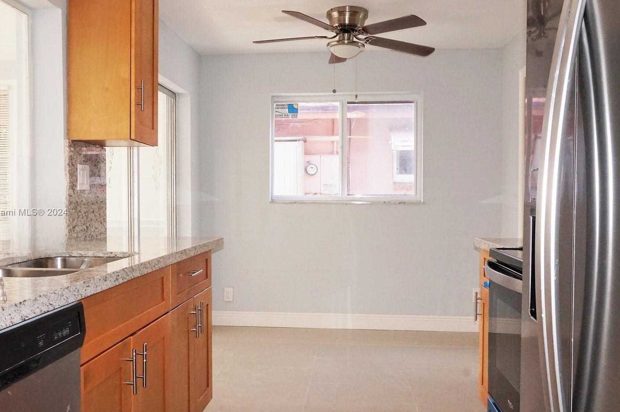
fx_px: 612
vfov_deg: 37.2
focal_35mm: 36
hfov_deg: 53.6
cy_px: 213
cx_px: 277
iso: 2000
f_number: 13
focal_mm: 21
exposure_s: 1/125
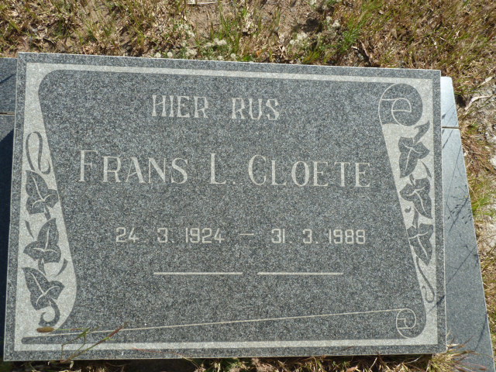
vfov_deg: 40.7
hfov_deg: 52.6
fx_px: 502
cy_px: 186
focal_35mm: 35
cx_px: 248
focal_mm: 5.7
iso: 80
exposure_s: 1/400
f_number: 4.5
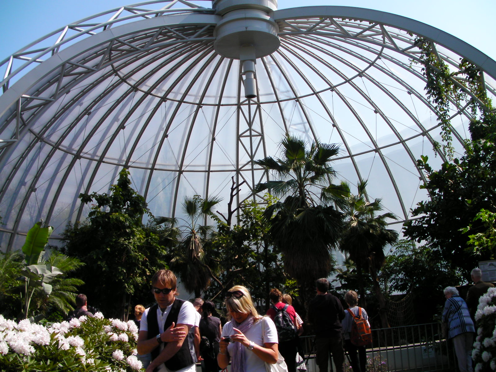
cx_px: 248
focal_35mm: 38
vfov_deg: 37.7
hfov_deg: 49.0
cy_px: 186
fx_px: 544
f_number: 4
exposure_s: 1/359
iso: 50
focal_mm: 6.3
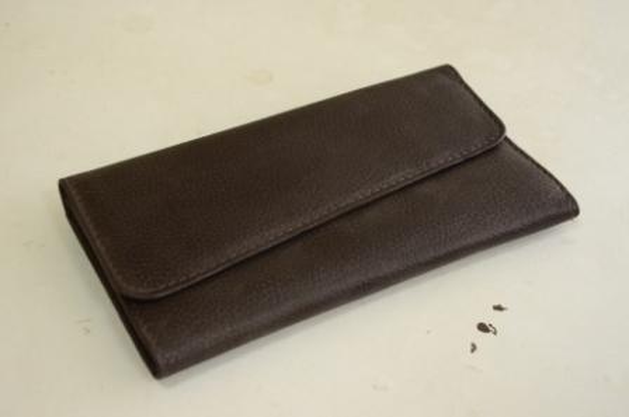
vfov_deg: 20.1
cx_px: 314
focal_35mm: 68
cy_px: 208
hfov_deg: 29.9
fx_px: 1177
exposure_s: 1/60
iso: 1000
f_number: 6.3
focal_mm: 45
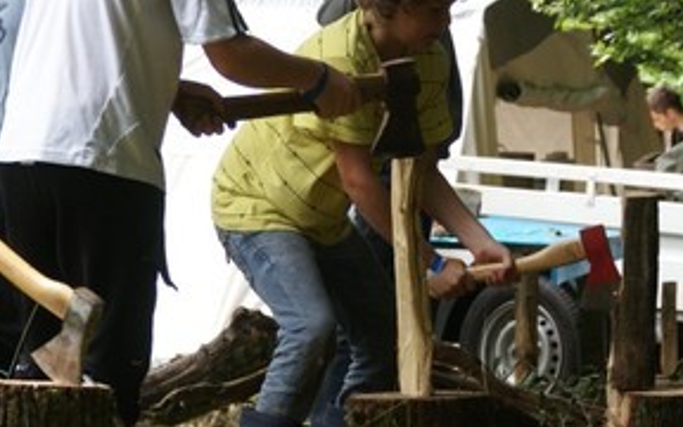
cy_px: 55
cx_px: 453
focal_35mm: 238
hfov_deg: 8.8
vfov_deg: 5.5
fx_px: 4430
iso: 125
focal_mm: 70
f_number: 5.6
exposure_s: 1/125
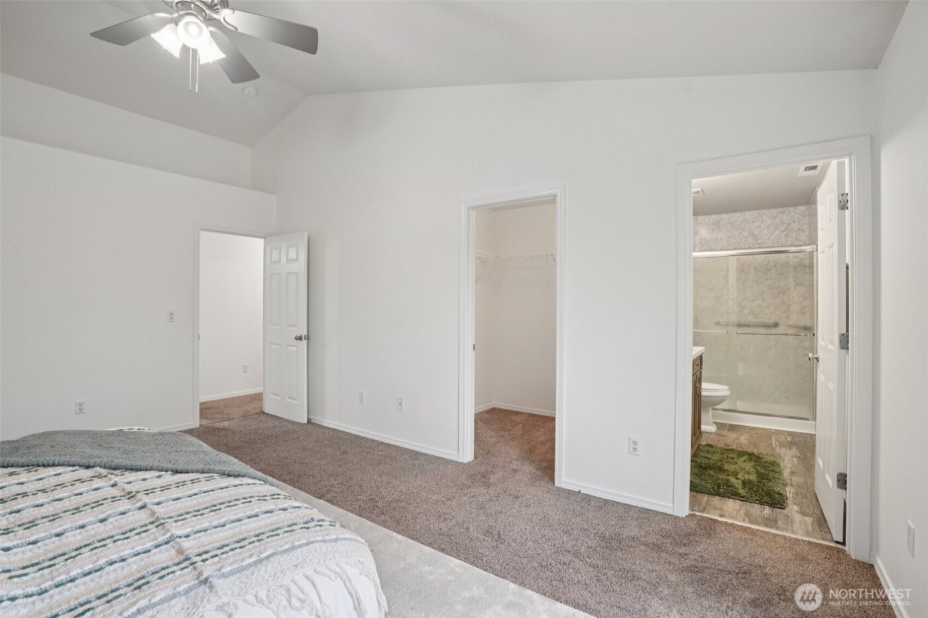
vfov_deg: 73.7
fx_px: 412
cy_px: 309
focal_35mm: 16
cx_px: 464
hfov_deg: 96.7
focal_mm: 16
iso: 400
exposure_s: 1/5
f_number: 8
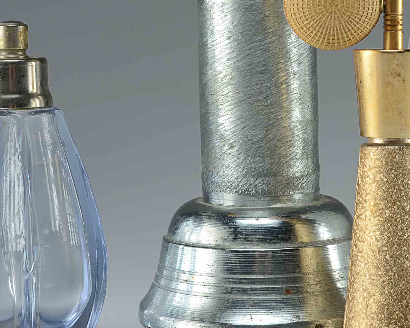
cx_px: 268
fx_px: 1578
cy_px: 115
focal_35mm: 130
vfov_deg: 11.9
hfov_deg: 14.8
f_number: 13
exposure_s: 1/80
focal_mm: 34
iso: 100
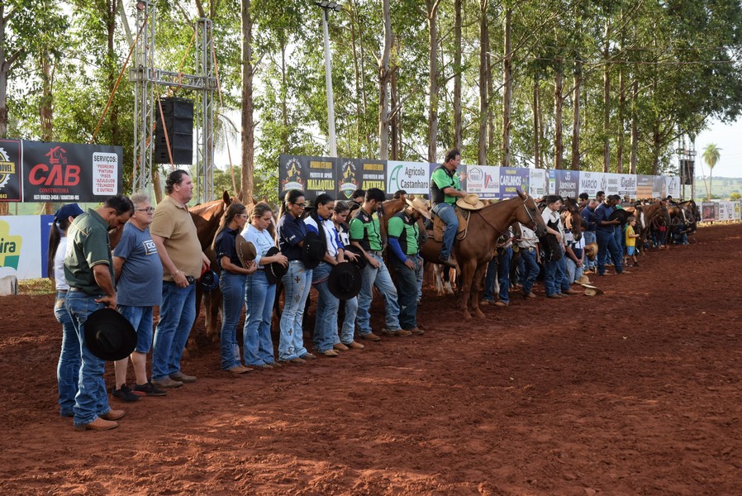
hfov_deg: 35.0
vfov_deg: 23.8
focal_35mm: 57
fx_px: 1176
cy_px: 248
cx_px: 371
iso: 800
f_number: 9
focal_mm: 38
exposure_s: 1/320
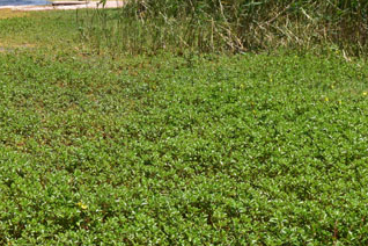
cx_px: 36
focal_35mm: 94
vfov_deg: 14.3
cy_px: 11
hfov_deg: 21.2
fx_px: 963
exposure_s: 1/400
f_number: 14
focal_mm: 25
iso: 400
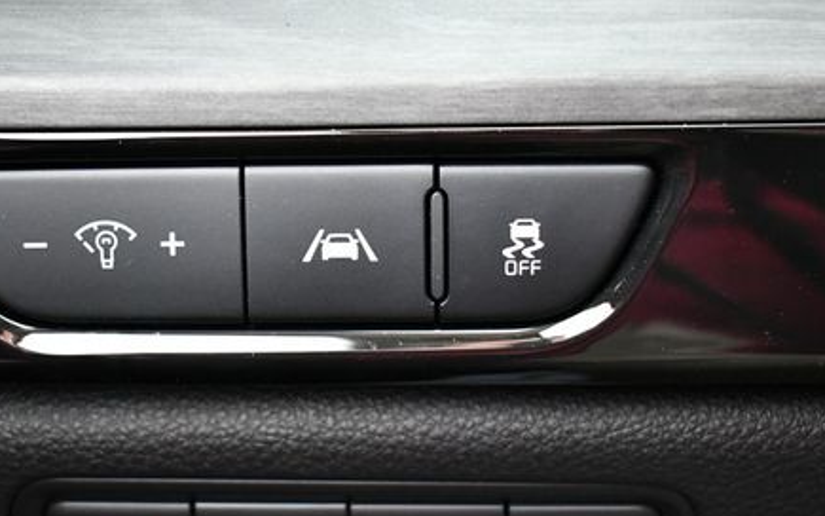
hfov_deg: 22.2
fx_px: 2091
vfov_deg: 14.1
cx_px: 283
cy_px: 313
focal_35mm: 93
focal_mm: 31
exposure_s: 1/125
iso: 1800
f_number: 4.2
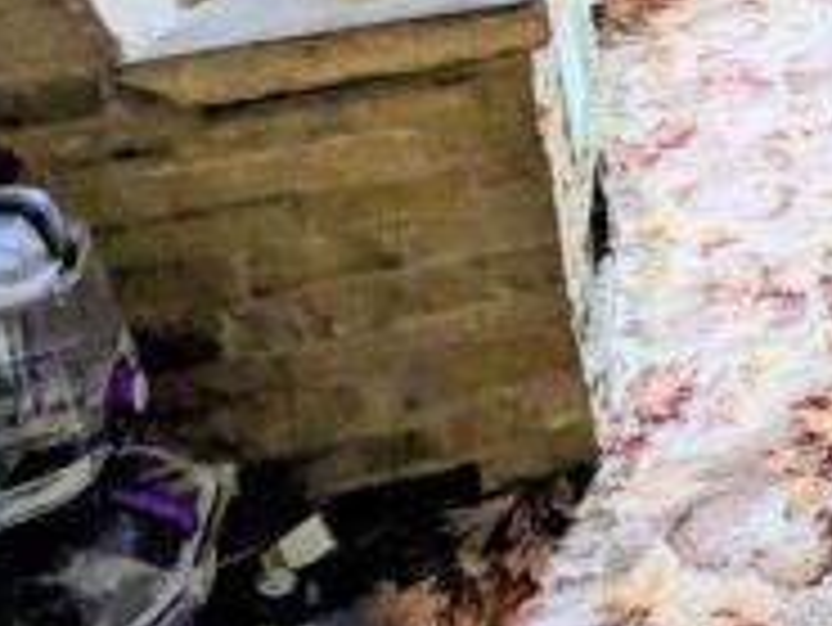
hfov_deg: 32.6
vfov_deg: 27.7
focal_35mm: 44
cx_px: 1070
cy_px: -178
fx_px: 1058
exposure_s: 1/50
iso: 61
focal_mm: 1.83
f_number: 2.2
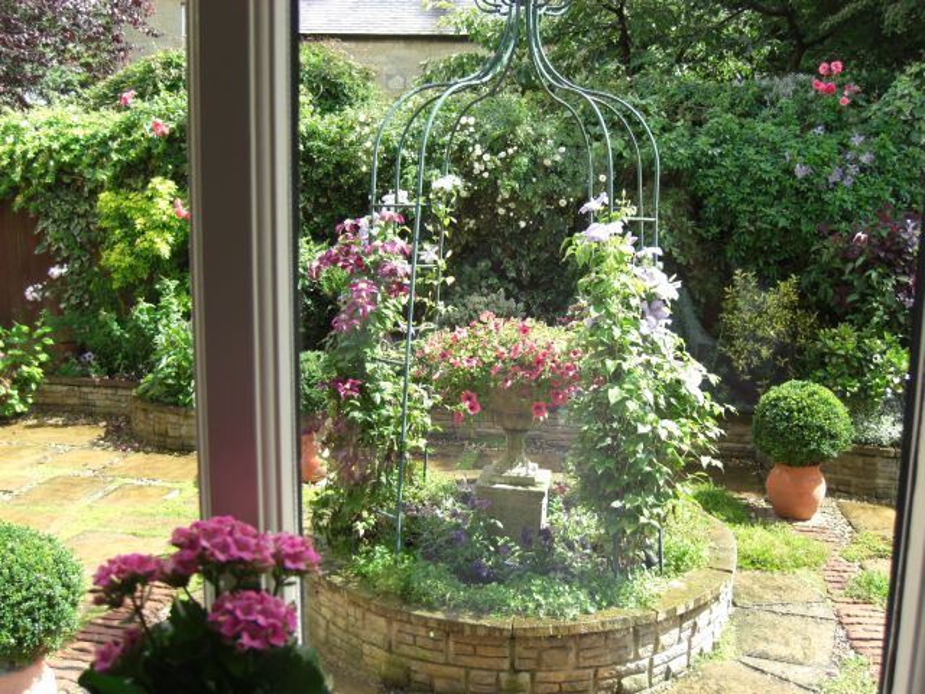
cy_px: 347
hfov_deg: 49.0
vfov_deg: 37.7
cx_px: 462
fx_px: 1015
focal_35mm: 38
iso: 80
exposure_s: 1/200
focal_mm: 7.9
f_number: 2.8
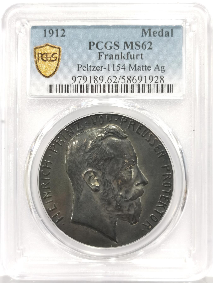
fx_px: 443
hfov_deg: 27.0
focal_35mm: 54
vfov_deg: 35.5
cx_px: 106
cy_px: 142
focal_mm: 5.56
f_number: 16
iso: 250
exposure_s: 1/100
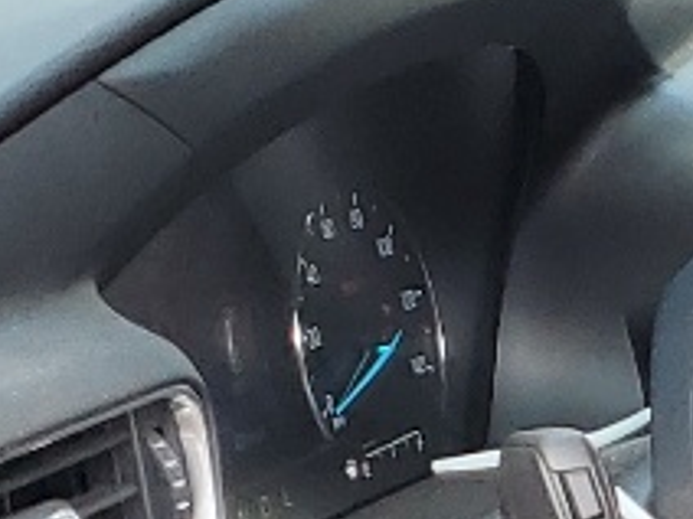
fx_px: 3924
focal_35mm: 196
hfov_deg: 9.2
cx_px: 1608
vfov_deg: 7.1
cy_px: 1293
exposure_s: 1/312
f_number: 1.5
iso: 50
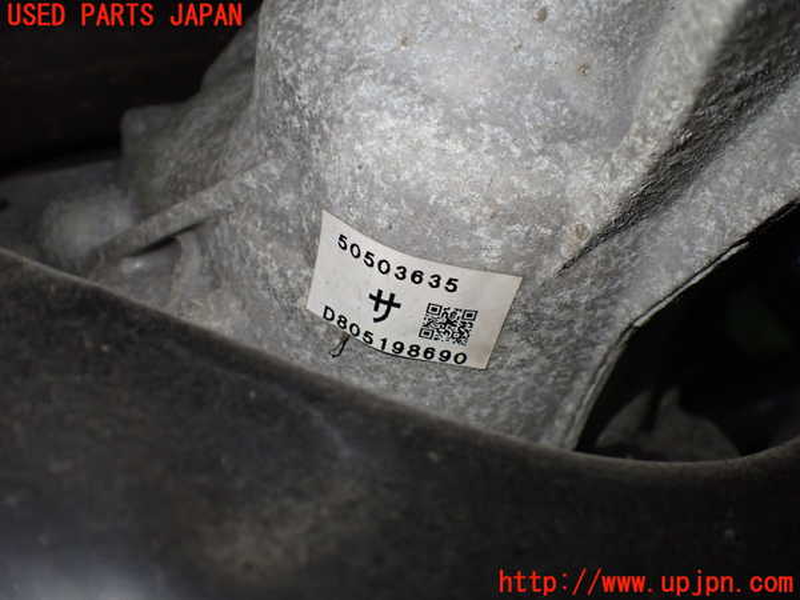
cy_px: 300
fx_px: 693
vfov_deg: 46.8
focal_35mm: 30
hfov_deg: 60.0
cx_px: 400
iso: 400
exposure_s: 1/125
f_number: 2.3
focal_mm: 5.4
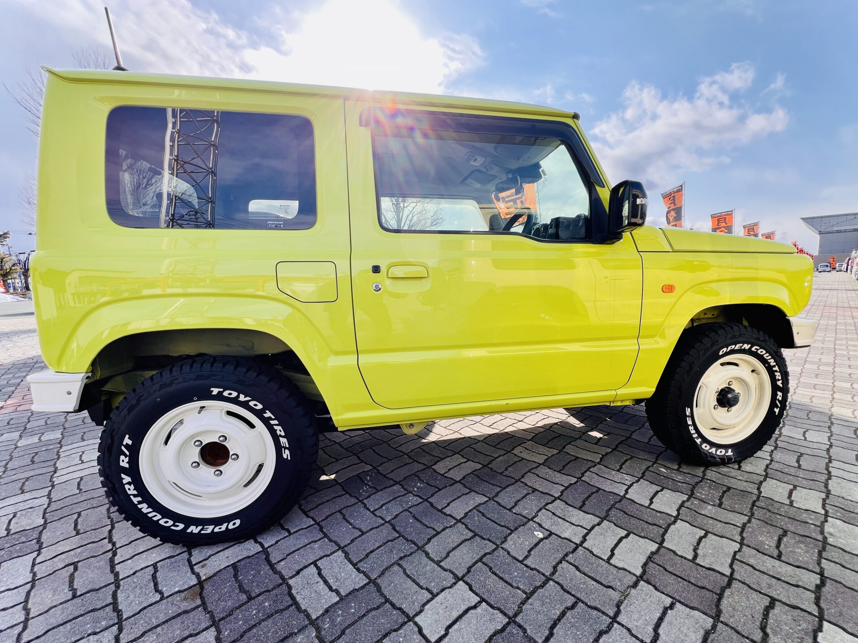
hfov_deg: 102.0
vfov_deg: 85.7
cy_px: 325
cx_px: 445
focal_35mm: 14
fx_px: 347
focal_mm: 1.57
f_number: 1.8
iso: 32
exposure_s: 1/896
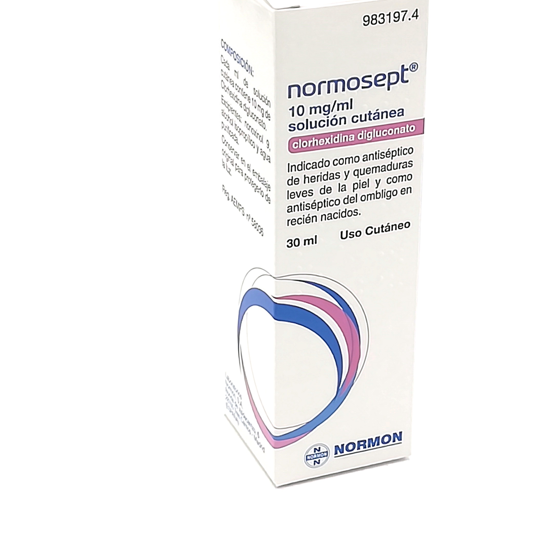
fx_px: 1766
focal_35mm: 101
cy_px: 213
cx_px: 320
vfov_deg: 17.2
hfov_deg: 17.2
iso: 50
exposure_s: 1/452
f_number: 2.2
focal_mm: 3.83
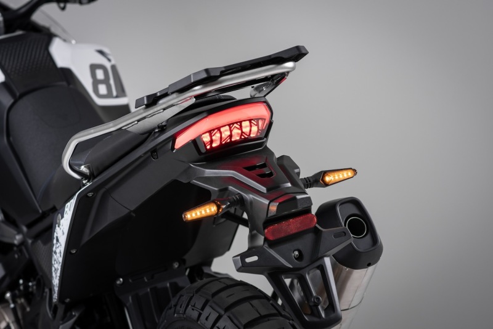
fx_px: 1740
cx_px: 246
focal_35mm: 127
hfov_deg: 16.1
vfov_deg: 10.8
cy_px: 164
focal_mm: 85
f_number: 3.5
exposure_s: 1/80
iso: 100
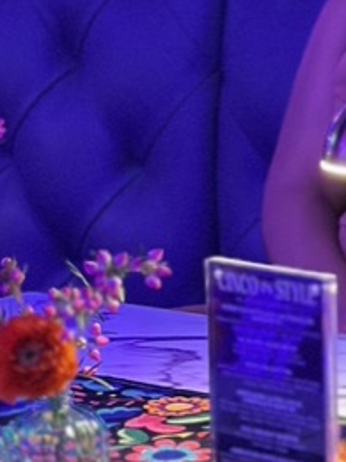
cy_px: 169
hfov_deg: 7.6
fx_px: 2519
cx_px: 602
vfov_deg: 10.5
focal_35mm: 189
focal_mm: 6.86
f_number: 1.78
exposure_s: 1/30
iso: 800
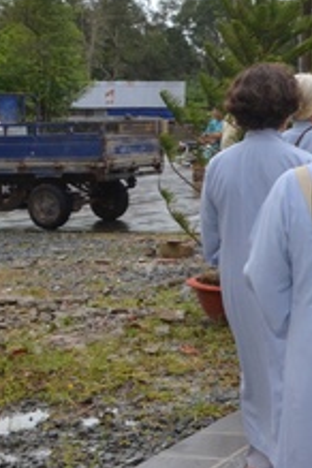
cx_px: 596
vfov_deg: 25.2
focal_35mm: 80
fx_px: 1040
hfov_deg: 14.5
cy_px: 153
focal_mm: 18
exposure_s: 1/250
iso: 1000
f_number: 16
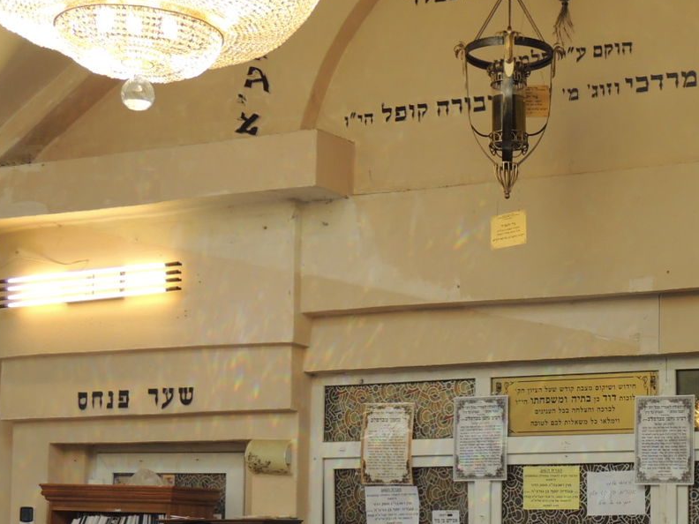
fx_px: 1535
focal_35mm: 76
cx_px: 583
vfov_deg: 19.3
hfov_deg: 25.1
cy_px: 382
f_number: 3.4
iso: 100
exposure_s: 1/100
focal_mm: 7.6
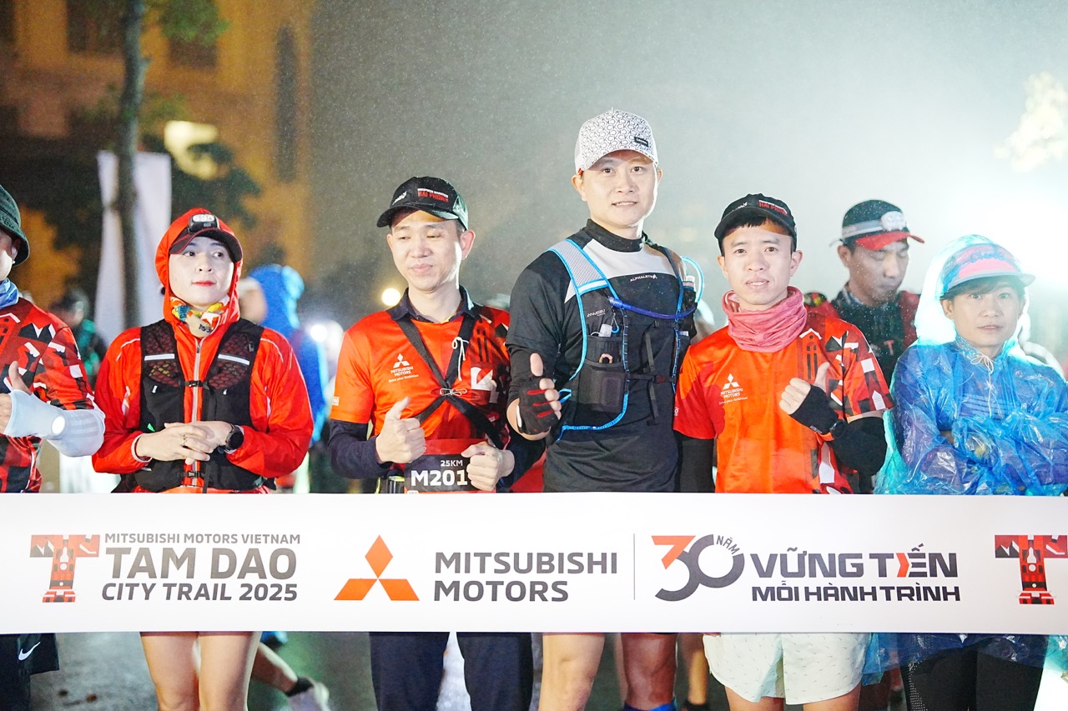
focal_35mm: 50
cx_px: 534
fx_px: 1483
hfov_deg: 39.6
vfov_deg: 27.0
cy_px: 356
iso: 12800
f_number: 1.4
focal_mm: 50
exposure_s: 1/320
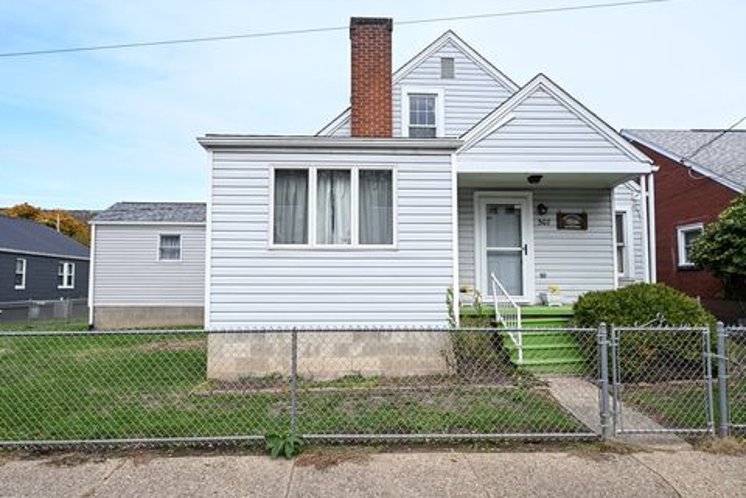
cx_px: 365
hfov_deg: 71.5
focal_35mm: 25
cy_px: 248
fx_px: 518
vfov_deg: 51.3
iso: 100
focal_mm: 16
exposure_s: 1/100
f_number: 8
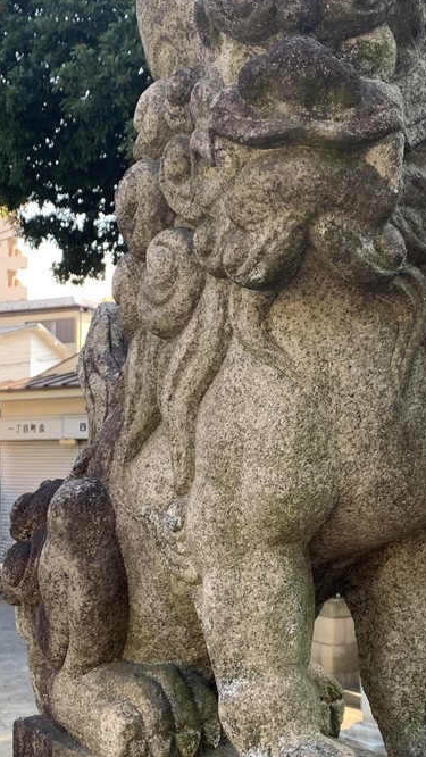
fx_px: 1023
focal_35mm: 51
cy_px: 449
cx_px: 253
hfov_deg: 23.5
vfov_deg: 40.4
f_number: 1.8
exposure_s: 1/122
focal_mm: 4.25
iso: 25
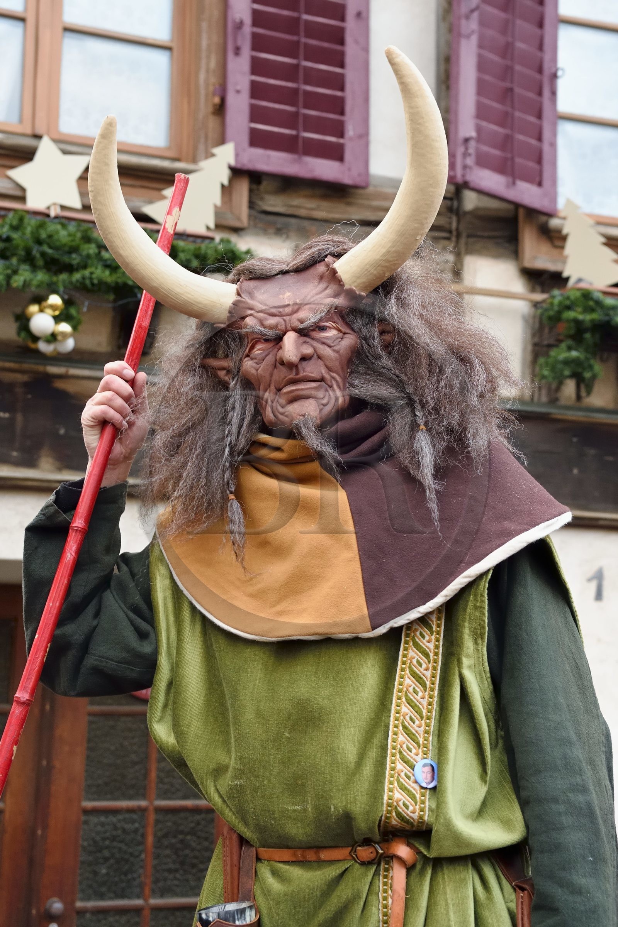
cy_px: 464
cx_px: 309
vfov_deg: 38.2
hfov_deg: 26.0
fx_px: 1340
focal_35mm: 52
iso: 1600
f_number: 6.3
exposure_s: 1/40
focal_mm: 52
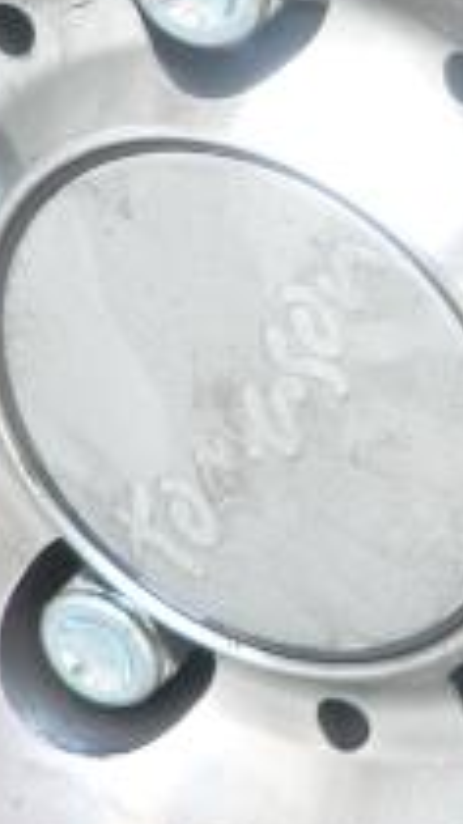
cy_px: 63
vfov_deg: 15.6
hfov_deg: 8.6
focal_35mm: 136
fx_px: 2971
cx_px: 757
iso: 100
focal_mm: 6.9
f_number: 2.8
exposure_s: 1/20
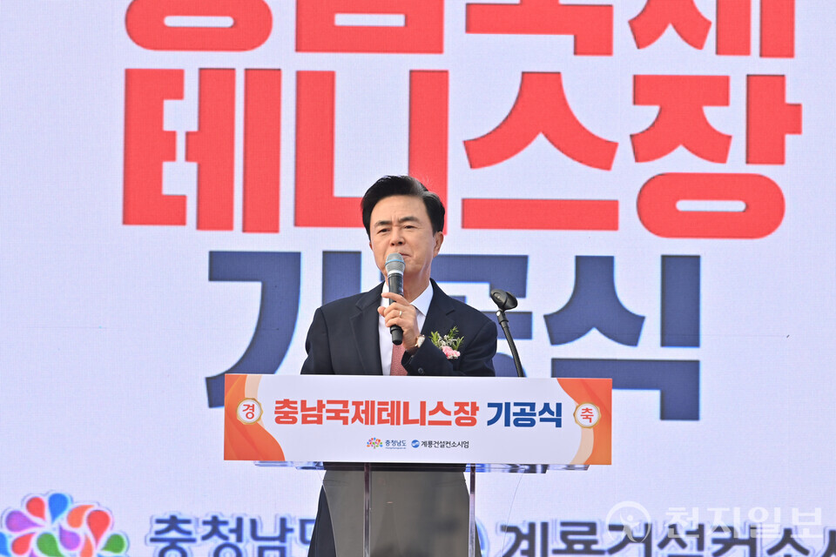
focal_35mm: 200
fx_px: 4644
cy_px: 278
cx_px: 418
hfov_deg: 10.3
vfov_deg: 6.9
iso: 100
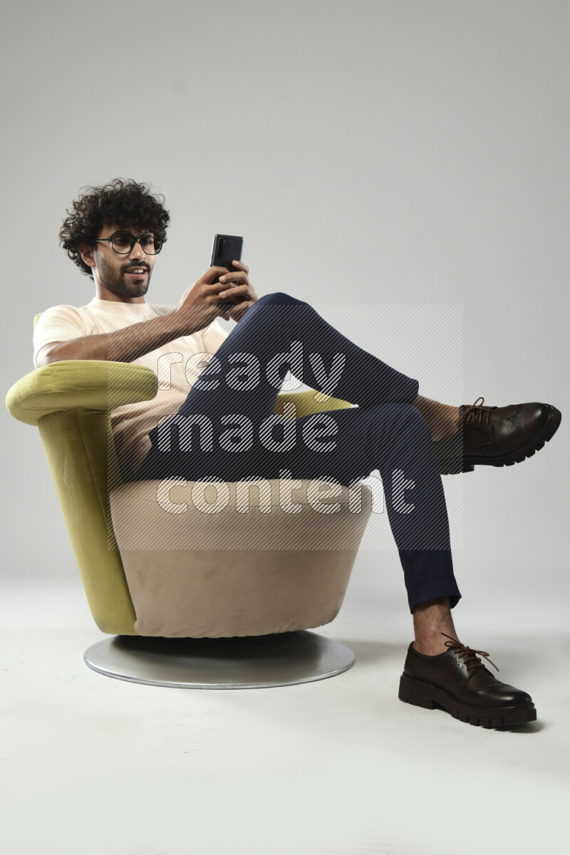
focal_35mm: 40
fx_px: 950
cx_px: 285
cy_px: 428
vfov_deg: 48.5
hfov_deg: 33.4
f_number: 5.6
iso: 400
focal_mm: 40
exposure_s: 1/125
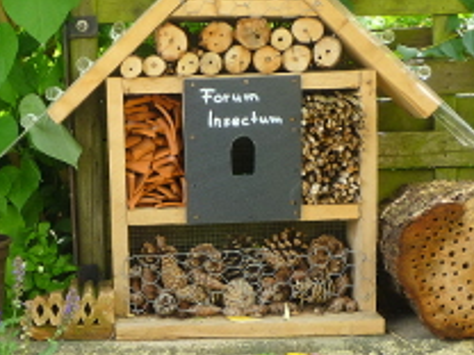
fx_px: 917
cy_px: 216
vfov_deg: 21.9
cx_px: 103
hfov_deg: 28.4
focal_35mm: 67
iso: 80
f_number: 3.3
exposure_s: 1/60
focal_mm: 5.2
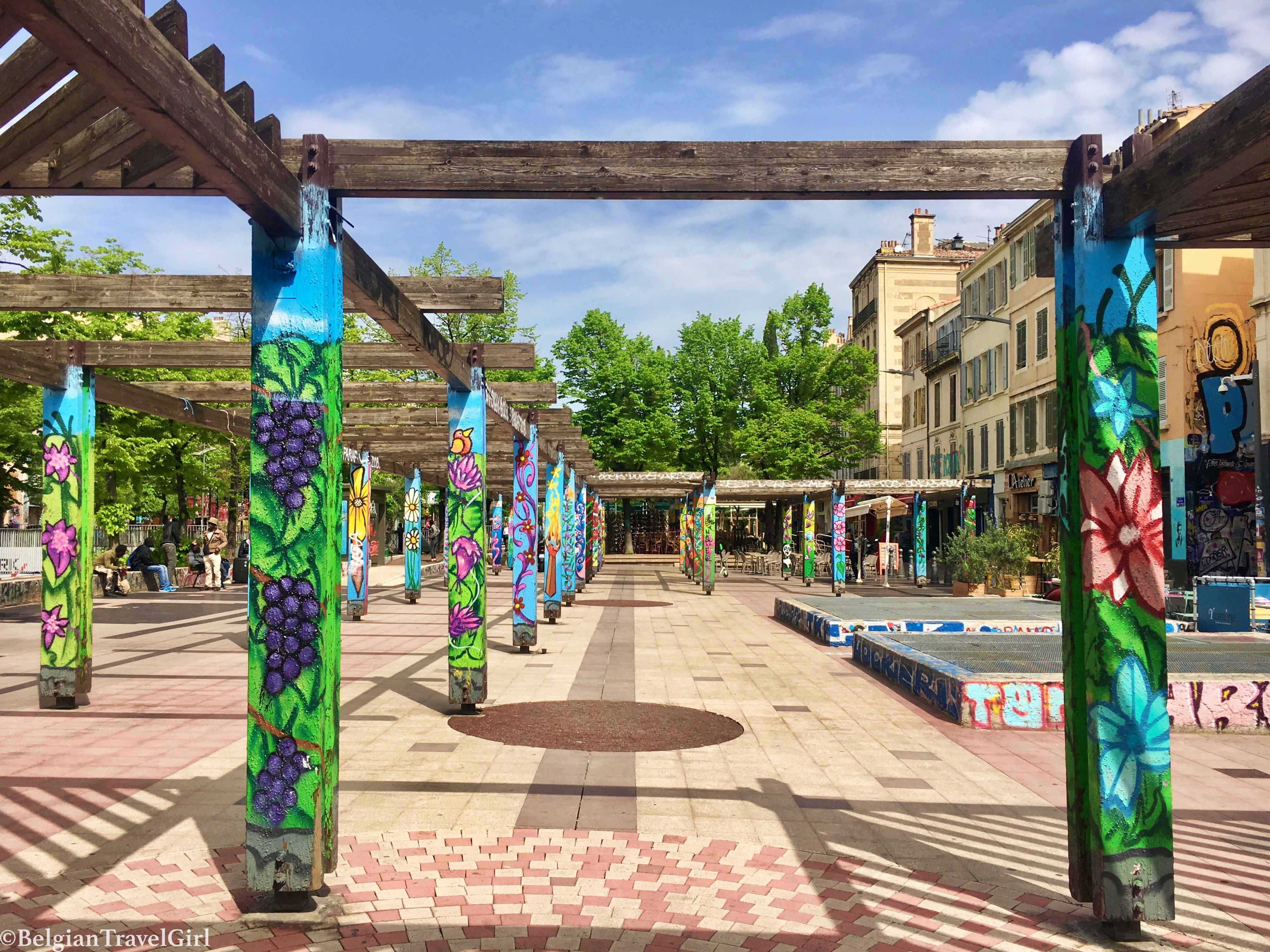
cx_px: 635
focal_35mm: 29
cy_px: 476
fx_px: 1064
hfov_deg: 61.7
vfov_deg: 48.2
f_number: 2.2
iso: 25
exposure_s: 1/1923
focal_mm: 4.15
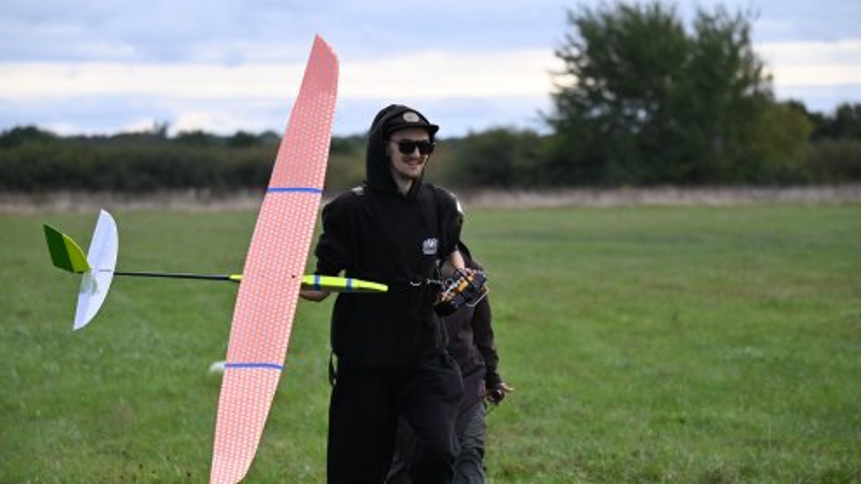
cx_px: 430
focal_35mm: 179
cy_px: 275
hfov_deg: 12.0
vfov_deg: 6.8
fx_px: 4085
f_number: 5.3
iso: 640
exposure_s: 1/1600
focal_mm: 170
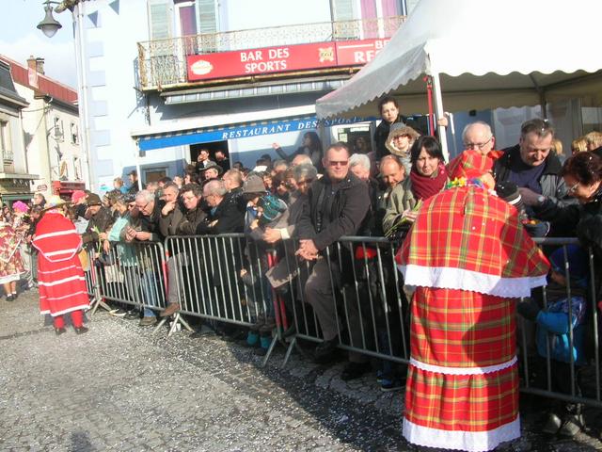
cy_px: 226
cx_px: 301
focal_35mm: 35
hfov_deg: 52.6
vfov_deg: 40.7
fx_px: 609
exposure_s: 1/158
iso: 50
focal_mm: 5.8
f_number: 5.6
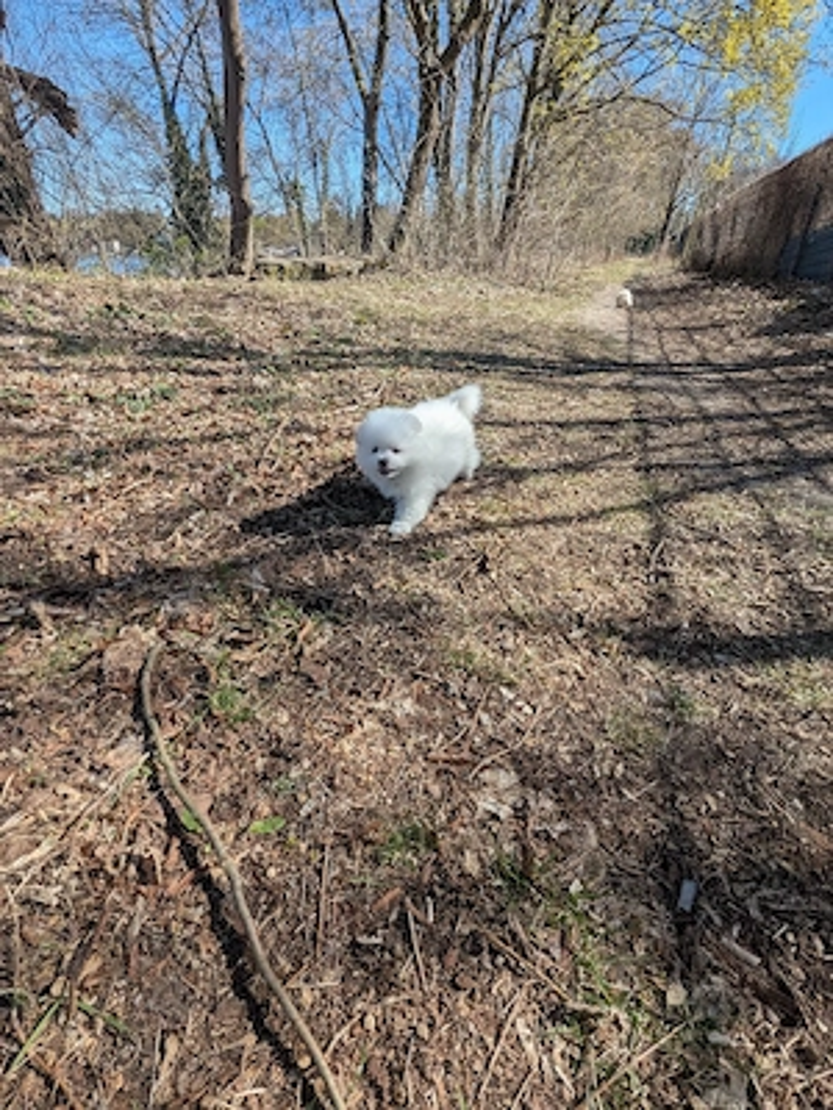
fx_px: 513
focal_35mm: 16
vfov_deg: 94.5
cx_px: 416
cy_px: 555
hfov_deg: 78.1
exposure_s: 1/833
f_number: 2.2
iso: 42
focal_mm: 2.22
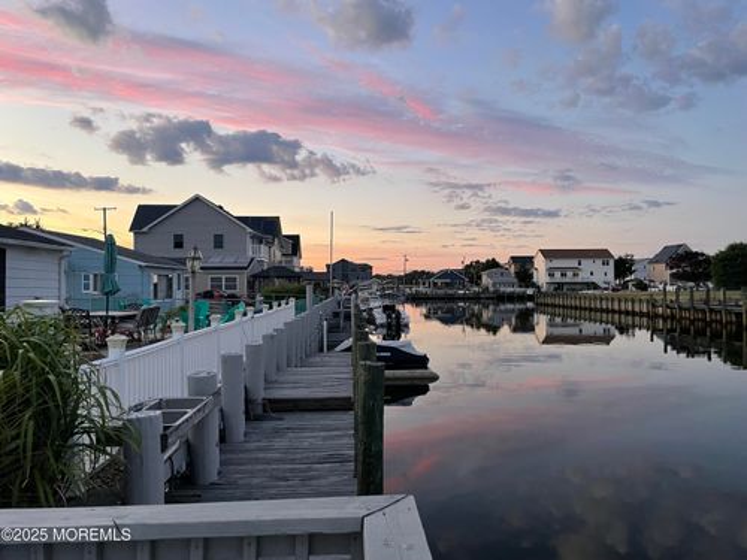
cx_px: 374
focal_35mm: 26
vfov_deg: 53.1
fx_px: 561
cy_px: 280
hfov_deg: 67.3
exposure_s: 1/61
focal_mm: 4.2
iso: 125
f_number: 1.6
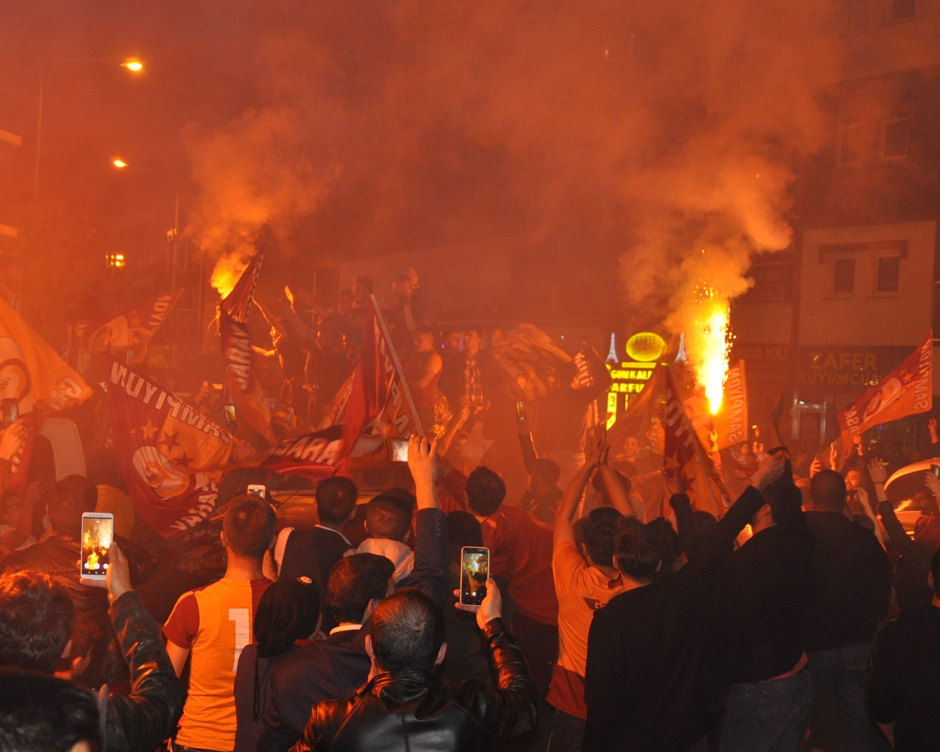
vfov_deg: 27.6
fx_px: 1530
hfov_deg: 34.1
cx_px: 396
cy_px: 377
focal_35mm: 55
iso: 800
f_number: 4.2
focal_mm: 32
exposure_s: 1/80
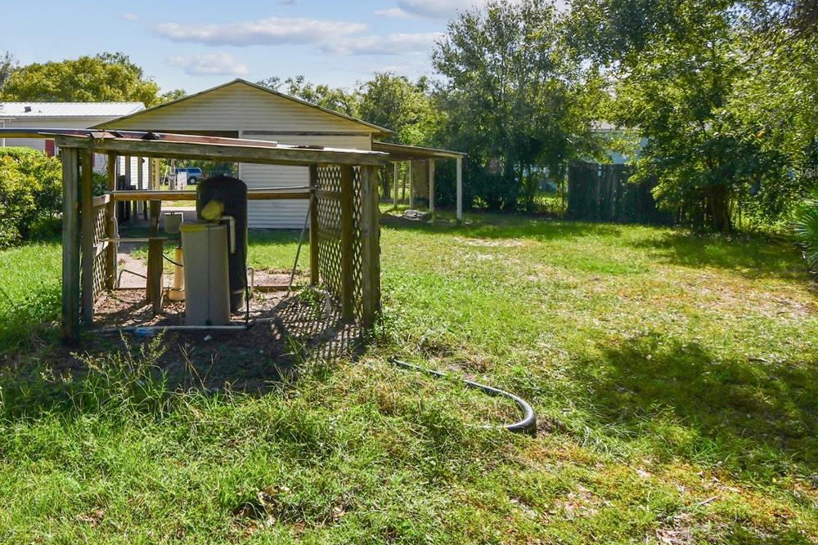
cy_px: 171
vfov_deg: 51.9
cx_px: 210
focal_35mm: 24
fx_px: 545
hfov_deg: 69.2
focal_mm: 10
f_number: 7.1
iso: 100
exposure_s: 1/1000
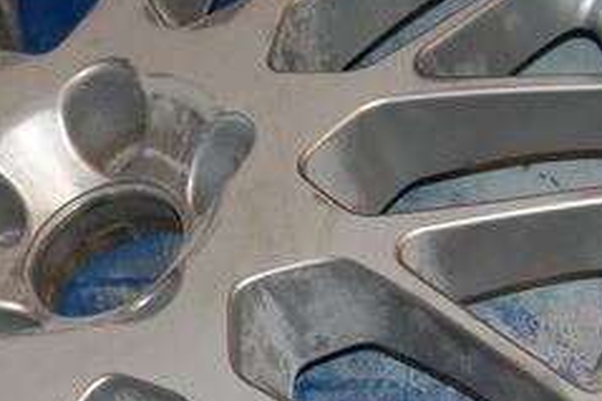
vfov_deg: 11.0
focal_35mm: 124
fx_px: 2078
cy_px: 305
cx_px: 73
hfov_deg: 16.3
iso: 400
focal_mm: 31
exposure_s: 1/60
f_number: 4.5
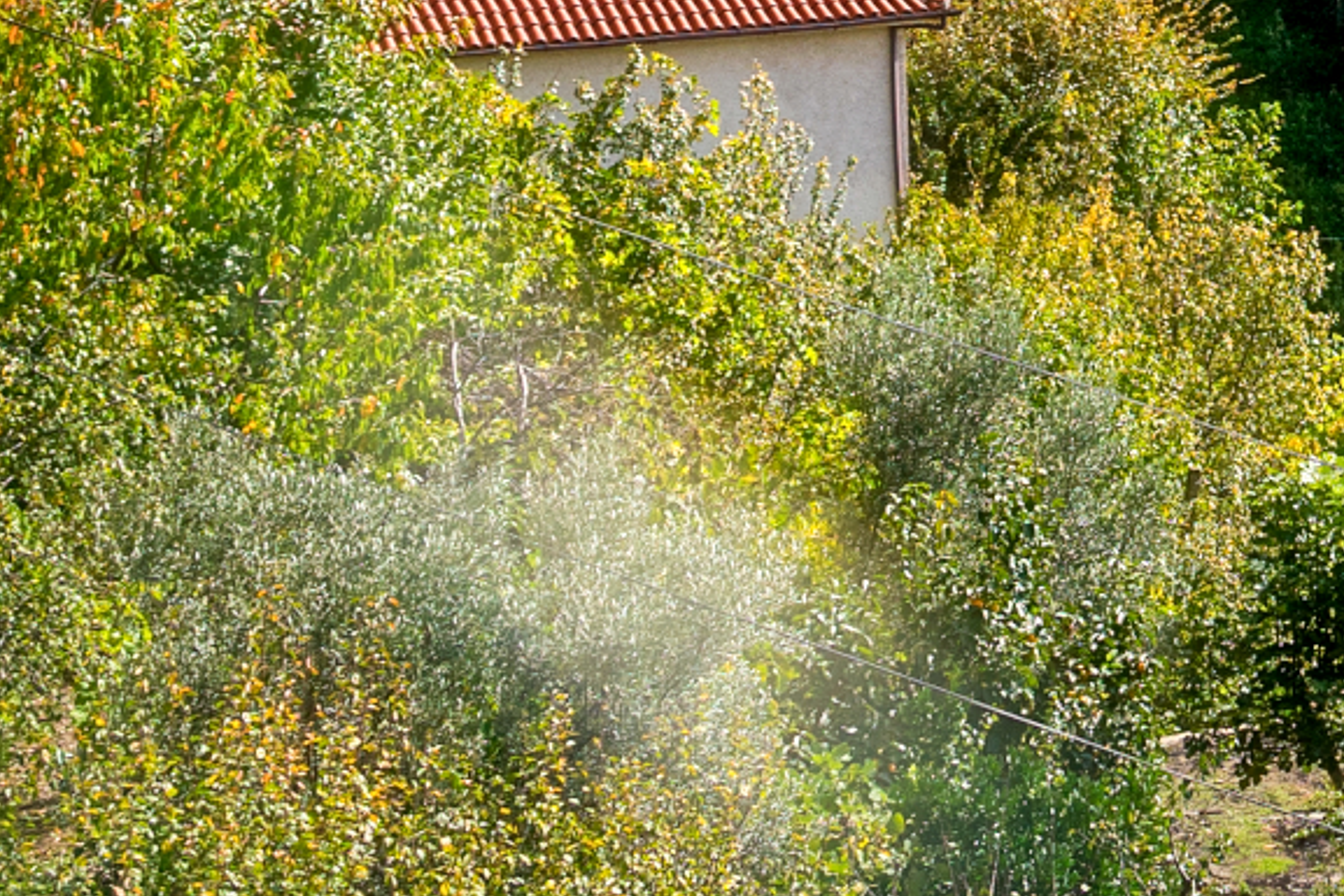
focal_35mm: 143
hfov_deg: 13.9
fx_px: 5340
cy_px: -564
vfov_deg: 9.3
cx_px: 1642
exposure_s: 1/160
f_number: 8
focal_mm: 33
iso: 200
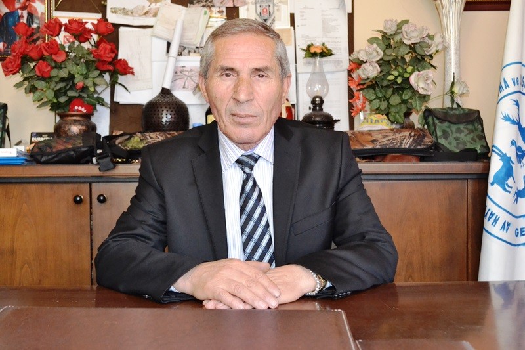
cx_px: 262
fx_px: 700
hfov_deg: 41.1
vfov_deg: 28.1
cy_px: 175
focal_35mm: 48
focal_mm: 32
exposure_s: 1/60
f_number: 6.3
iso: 3200
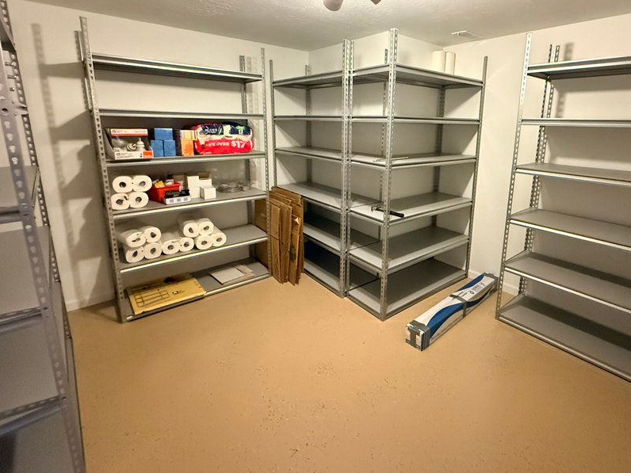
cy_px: 189
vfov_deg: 70.8
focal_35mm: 18
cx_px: 360
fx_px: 328
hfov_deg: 87.2
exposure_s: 1/60
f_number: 2.2
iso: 1250
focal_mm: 2.22
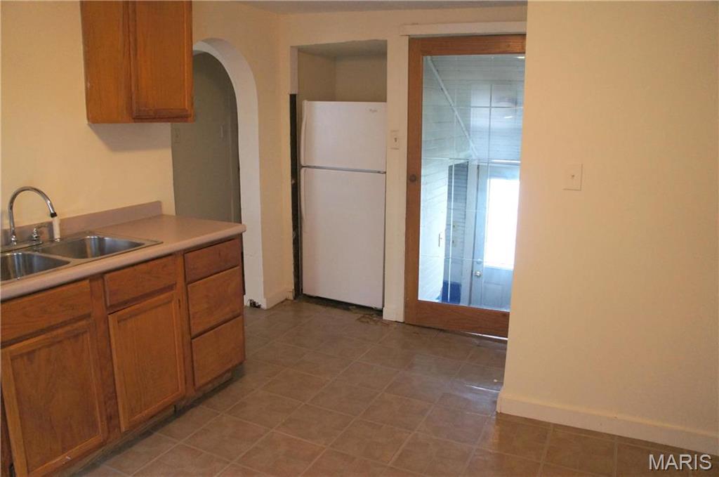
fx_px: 538
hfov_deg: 67.5
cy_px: 238
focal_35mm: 27
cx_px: 360
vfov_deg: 47.8
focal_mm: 18
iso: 1600
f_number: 3.5
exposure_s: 1/160
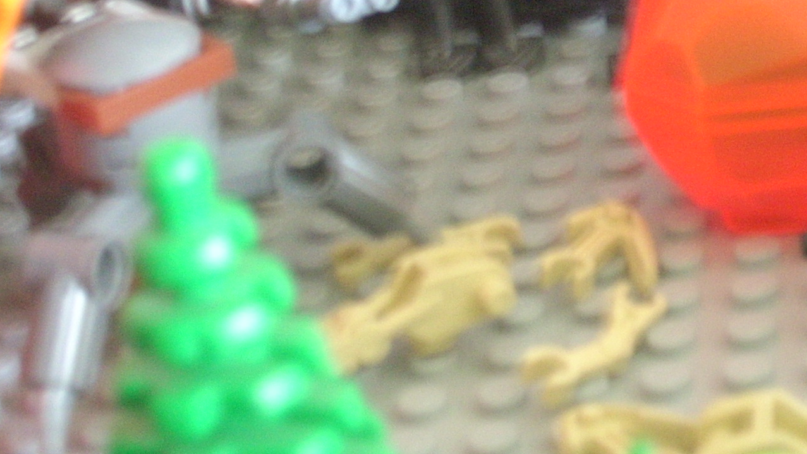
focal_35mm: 142
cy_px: 12
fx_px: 3038
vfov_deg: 8.5
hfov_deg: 15.1
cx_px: 614
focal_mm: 10.7
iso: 248
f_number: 3.8
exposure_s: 1/4
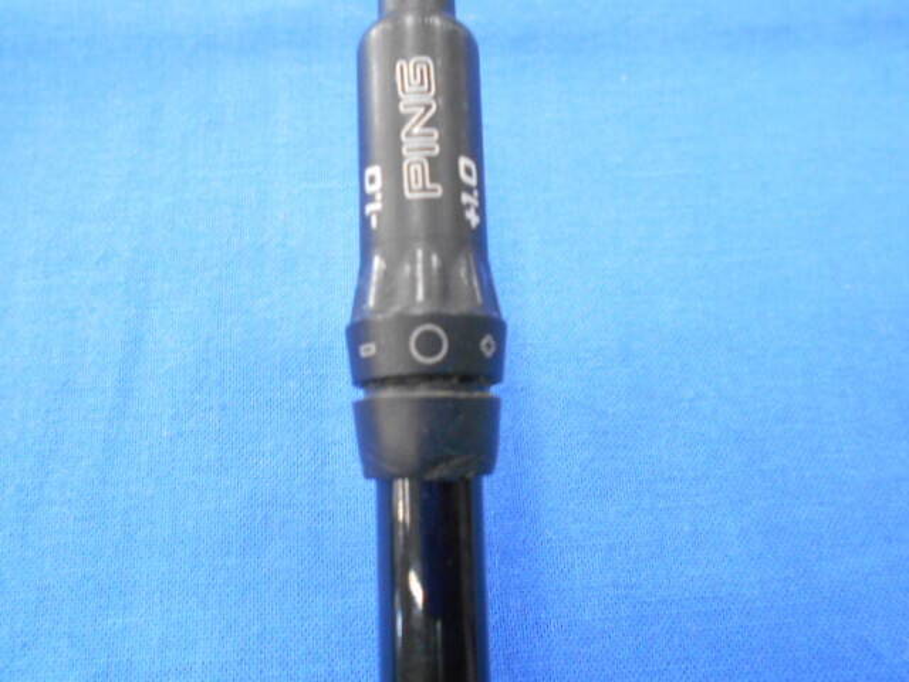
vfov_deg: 53.1
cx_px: 454
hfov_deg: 67.3
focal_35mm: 26
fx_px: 683
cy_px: 341
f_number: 3.2
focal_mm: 4.6
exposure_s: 1/25
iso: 400
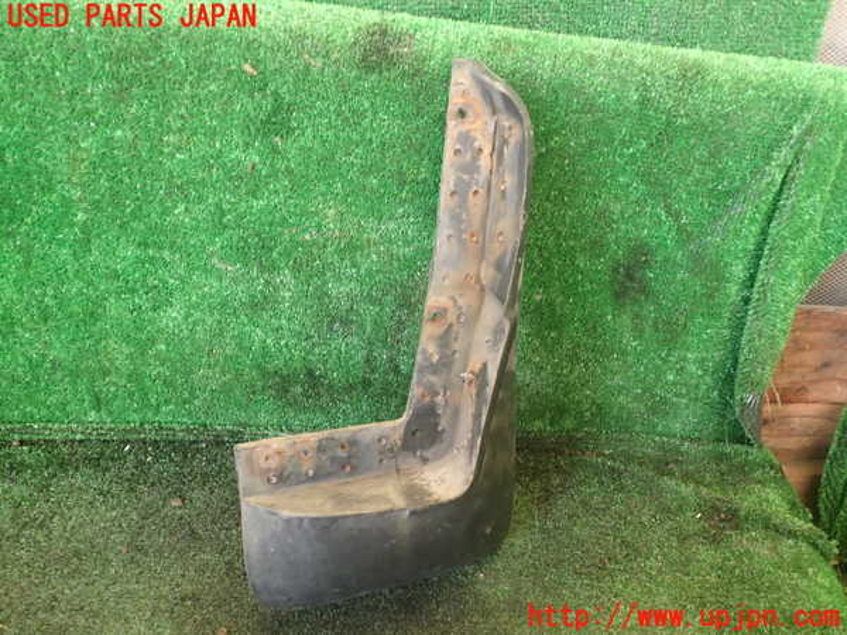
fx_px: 734
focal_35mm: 30
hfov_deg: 60.0
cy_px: 318
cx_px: 424
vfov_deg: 46.8
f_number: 2.3
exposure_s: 1/30
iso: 250
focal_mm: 5.4
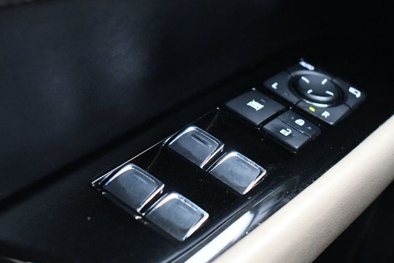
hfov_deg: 25.7
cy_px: 153
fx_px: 865
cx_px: 221
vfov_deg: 17.3
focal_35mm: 79
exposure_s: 1/60
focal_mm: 45
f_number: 5
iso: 5600
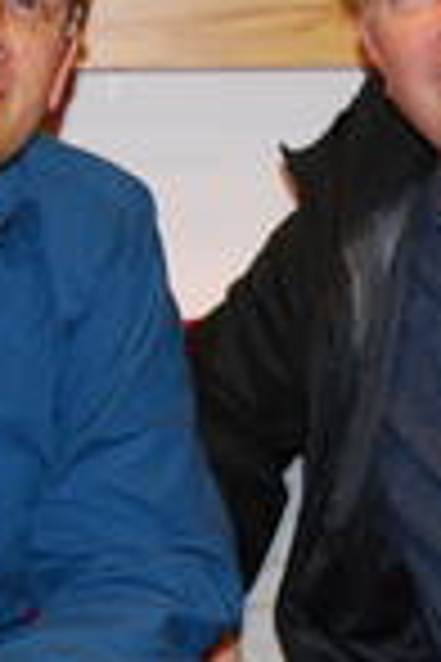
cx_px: 230
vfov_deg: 14.9
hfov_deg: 10.0
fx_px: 2517
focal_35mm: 137
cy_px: 196
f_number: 2.8
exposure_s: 1/60
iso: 200
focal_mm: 32
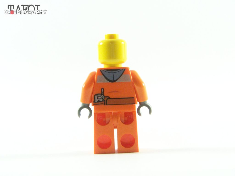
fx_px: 638
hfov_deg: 20.9
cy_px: 88
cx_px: 118
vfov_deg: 15.7
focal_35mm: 94
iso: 400
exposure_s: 1/60
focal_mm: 15.6
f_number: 4
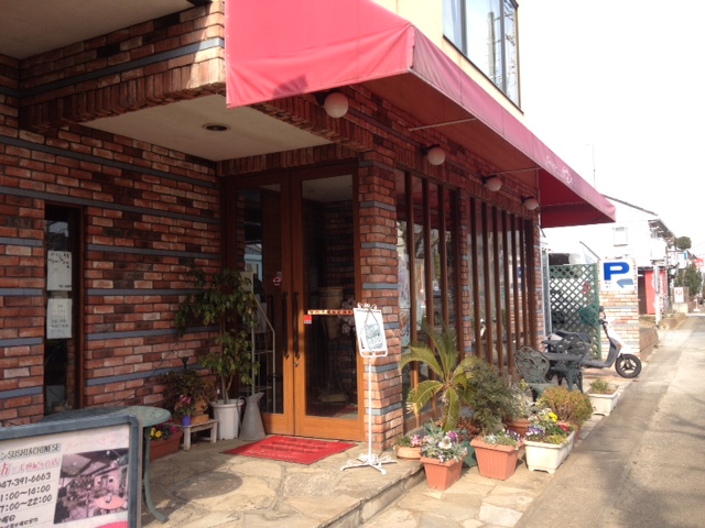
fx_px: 713
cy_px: 264
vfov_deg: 40.7
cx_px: 352
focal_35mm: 35
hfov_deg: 52.6
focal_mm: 4.28
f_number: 2.4
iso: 50
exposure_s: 1/389
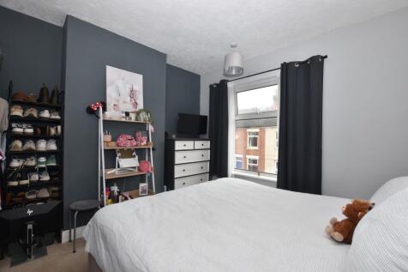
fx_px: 170
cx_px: 204
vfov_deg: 77.3
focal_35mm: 15
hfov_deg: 100.4
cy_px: 136
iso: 100
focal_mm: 10
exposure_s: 1/15
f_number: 5.6
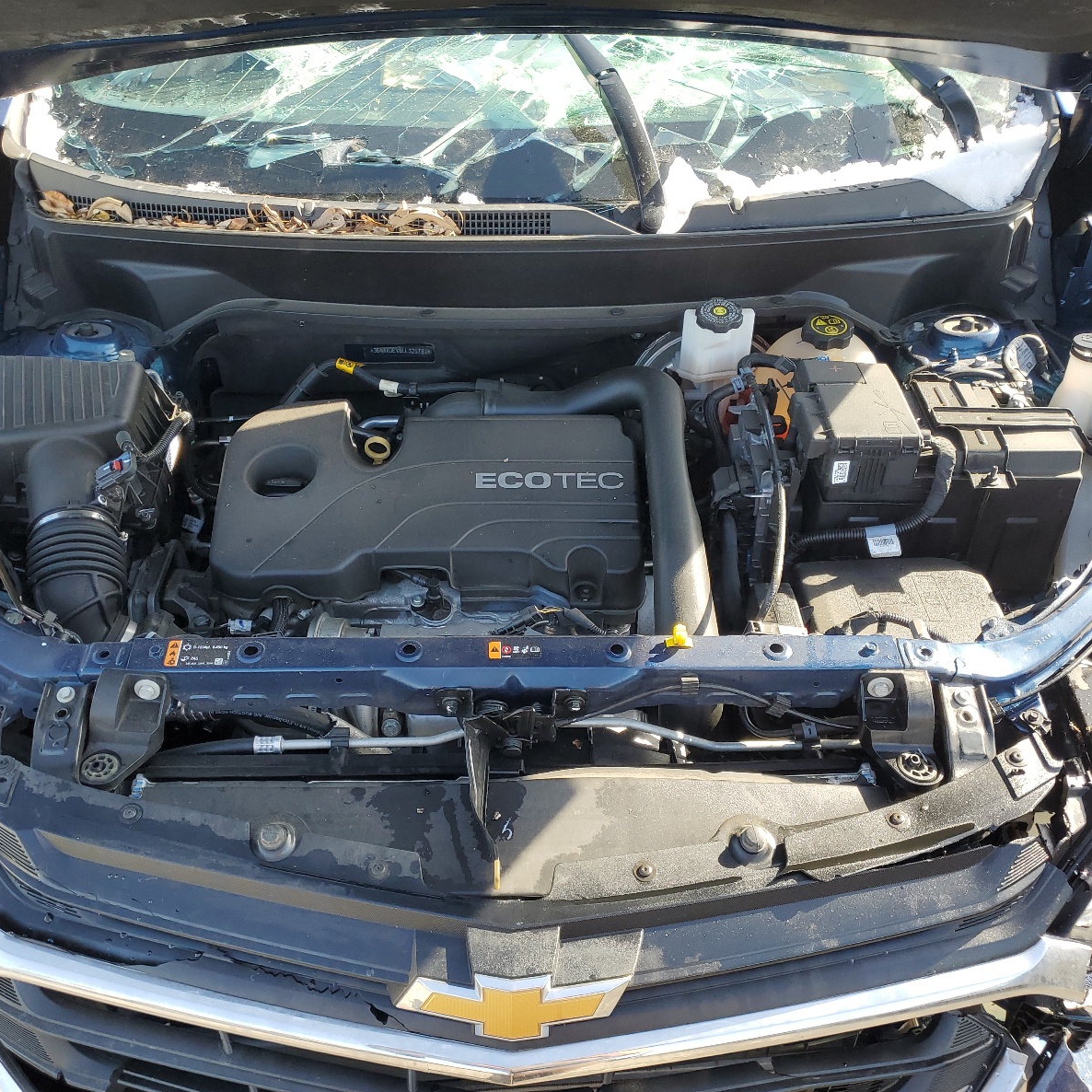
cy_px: 552
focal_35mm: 31
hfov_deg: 52.5
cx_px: 498
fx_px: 1106
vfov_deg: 52.5
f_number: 1.5
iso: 50
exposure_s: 1/455
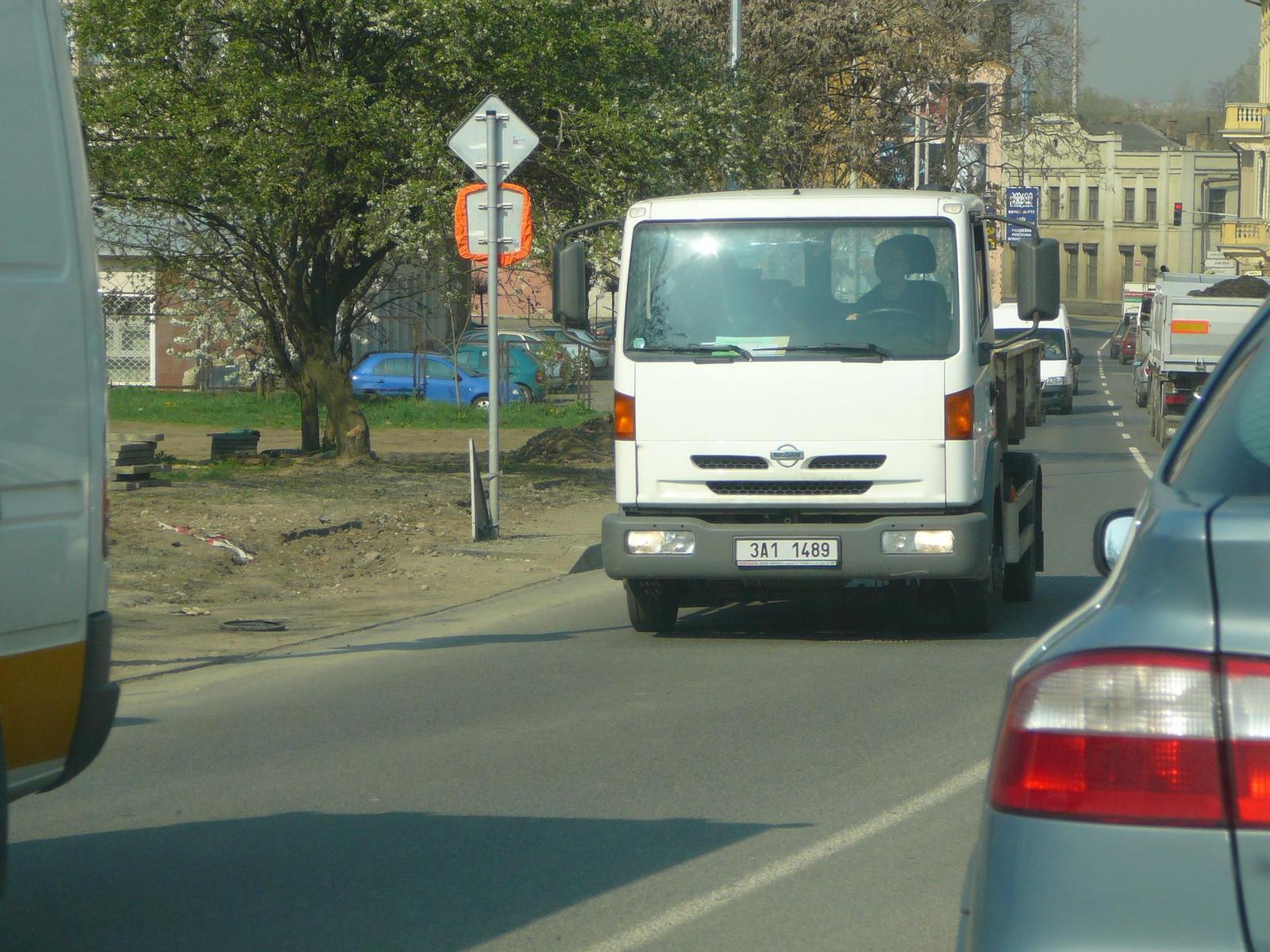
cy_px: 476
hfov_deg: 16.7
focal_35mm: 118
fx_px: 4329
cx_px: 635
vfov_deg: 12.6
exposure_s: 1/640
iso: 80
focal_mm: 17.6
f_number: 3.9
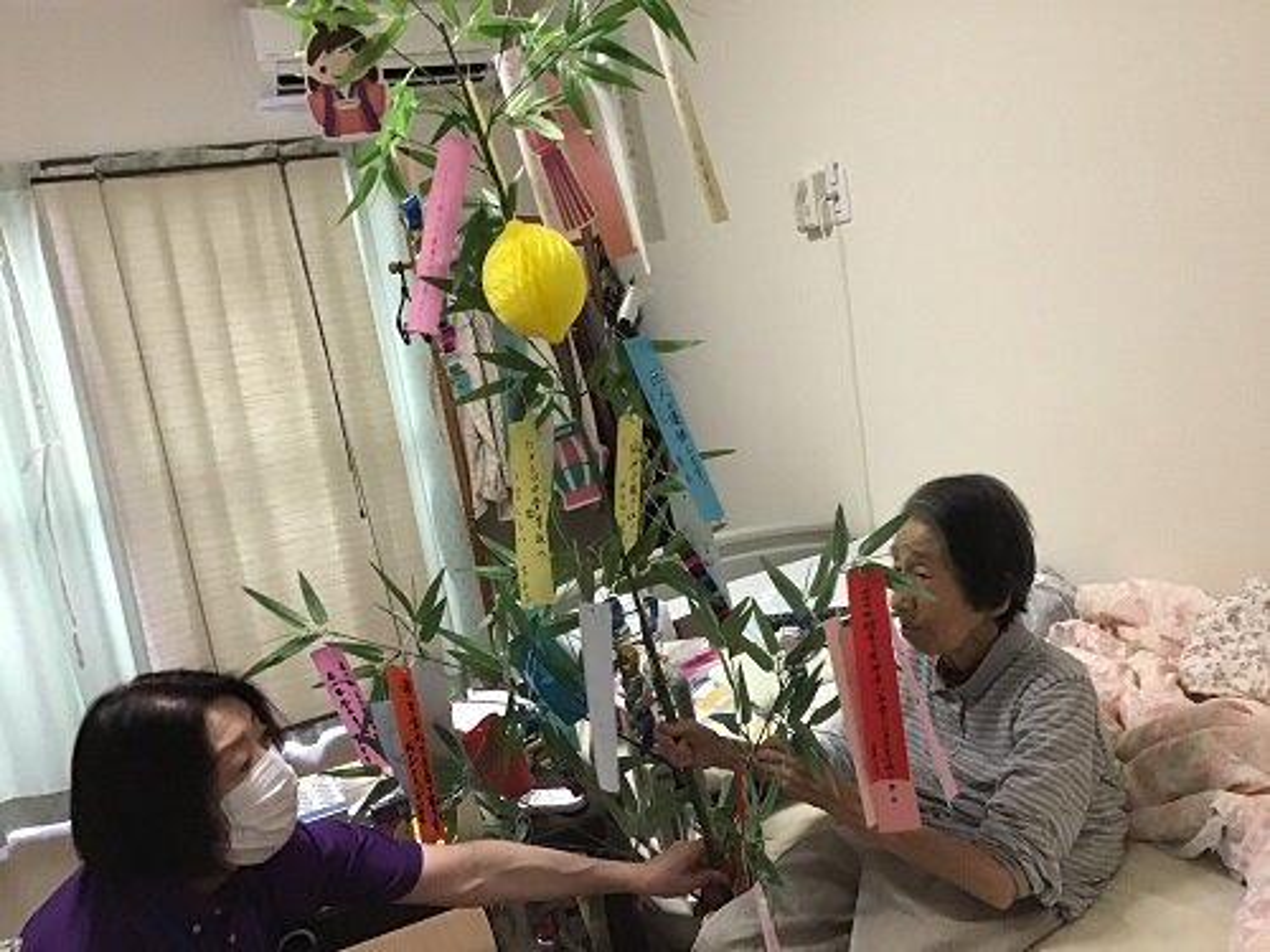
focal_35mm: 31
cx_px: 635
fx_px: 1137
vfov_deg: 45.4
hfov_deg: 58.4
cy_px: 476
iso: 200
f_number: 2.4
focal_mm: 3.3
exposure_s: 1/30
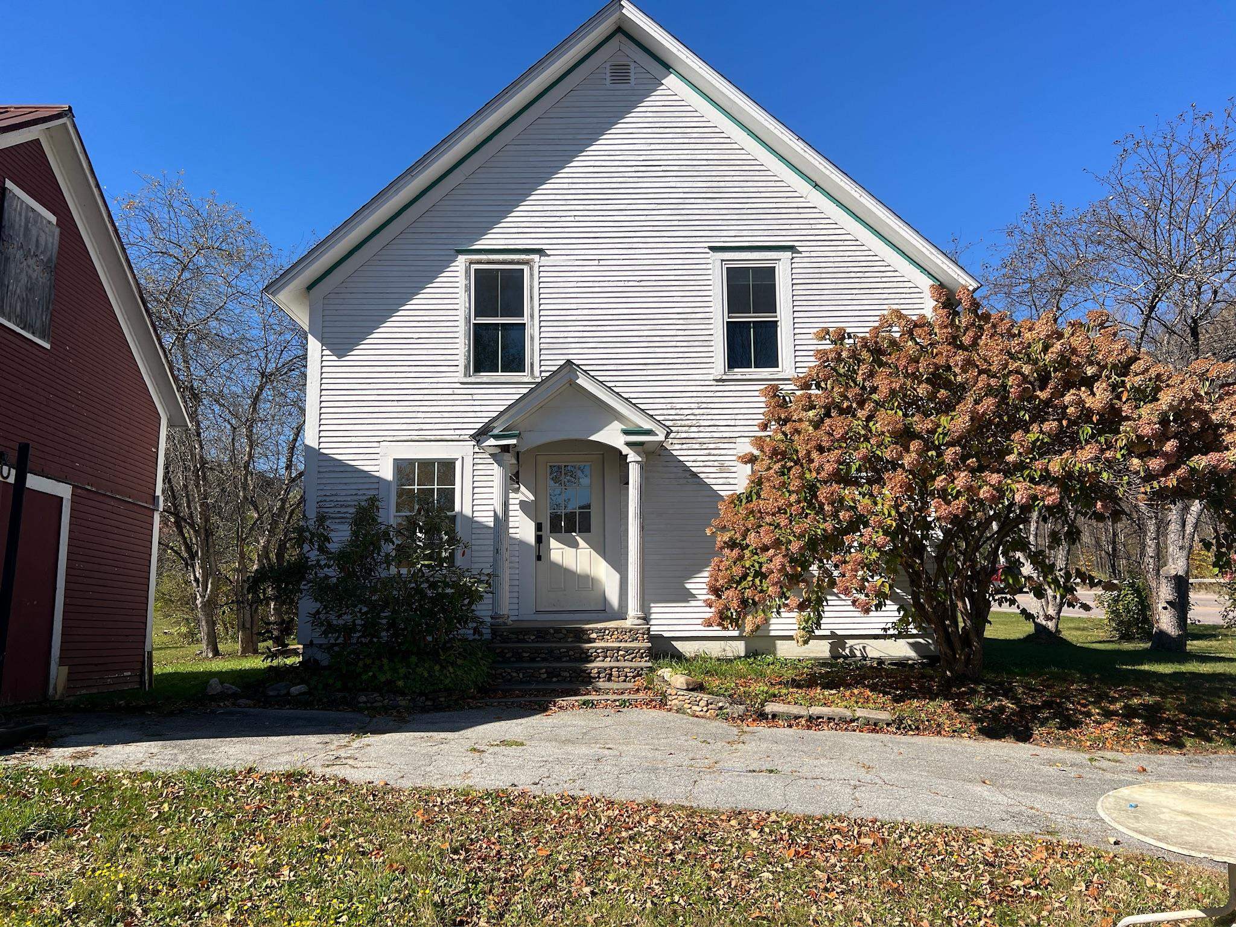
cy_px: 464
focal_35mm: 26
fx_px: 928
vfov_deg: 53.1
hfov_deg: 67.3
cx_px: 618
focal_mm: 5.7
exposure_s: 1/4831
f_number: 1.5
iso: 50
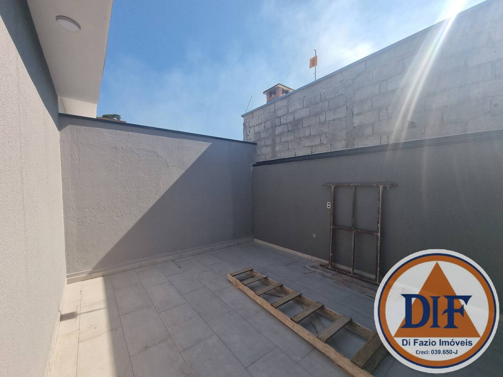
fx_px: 189
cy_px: 188
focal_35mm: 13
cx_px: 252
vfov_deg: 89.9
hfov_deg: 106.2
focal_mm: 2.2
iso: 50
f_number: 2.2
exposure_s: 1/2048
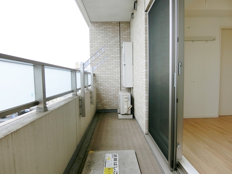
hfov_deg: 84.7
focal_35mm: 19
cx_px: 116
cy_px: 87
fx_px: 127
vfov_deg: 68.7
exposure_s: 1/640
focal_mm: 4.06
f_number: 2.7
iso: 80
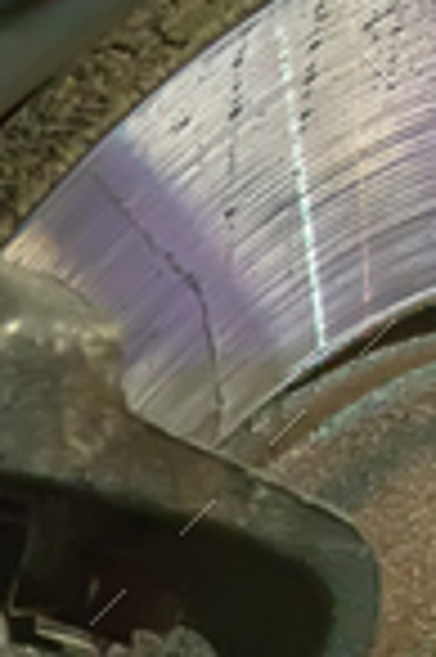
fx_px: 3969
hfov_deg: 5.9
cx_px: -859
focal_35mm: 218
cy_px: 844
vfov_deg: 9.3
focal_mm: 24
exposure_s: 1/60
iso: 800
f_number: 4
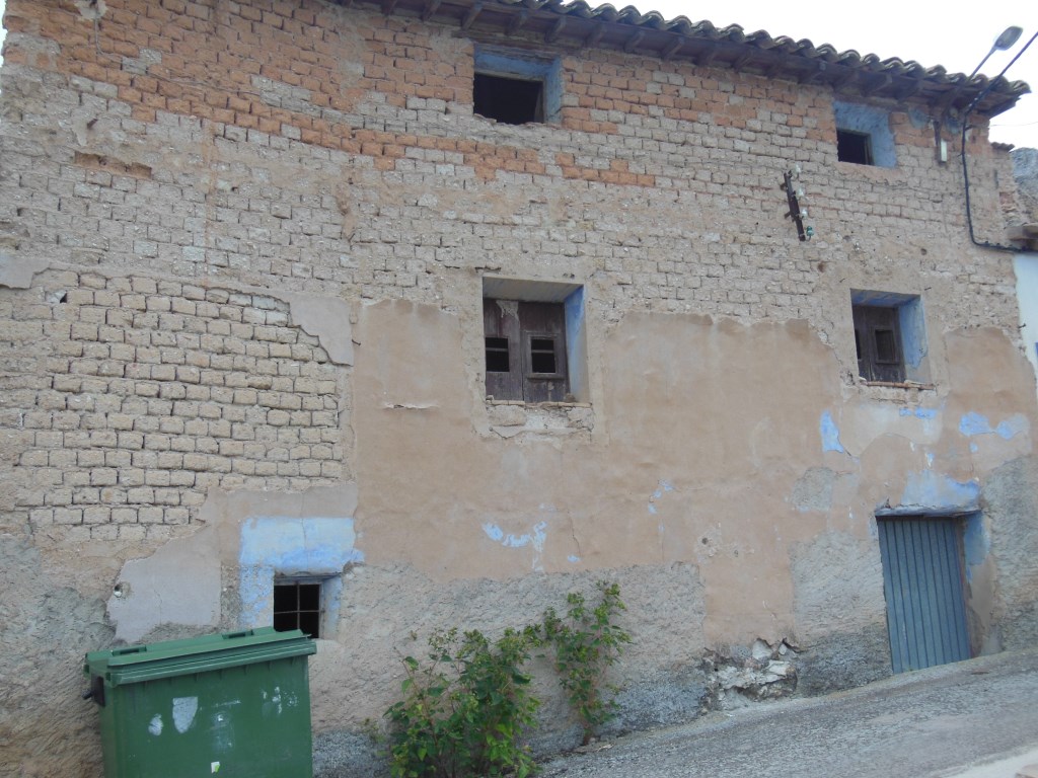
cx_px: 519
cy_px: 389
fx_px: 1169
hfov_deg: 47.9
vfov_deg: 36.8
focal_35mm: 39
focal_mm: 6.9
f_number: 4.1
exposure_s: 1/250
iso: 125
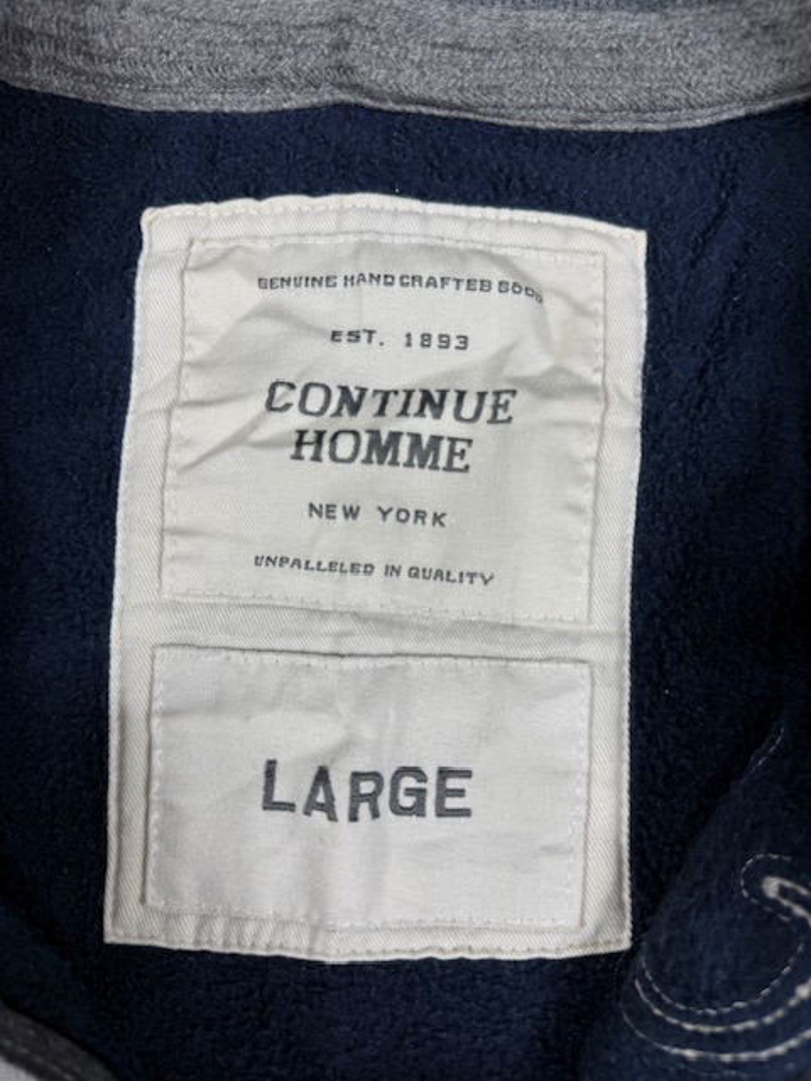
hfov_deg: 56.8
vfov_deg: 71.6
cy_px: 540
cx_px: 406
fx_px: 750
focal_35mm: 24
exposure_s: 1/100
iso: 64
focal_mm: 6.76
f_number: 1.78
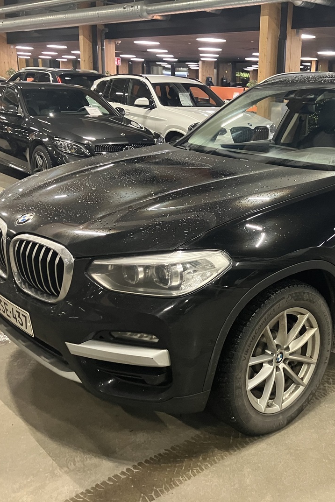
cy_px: 252
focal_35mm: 39
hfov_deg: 33.5
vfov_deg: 49.5
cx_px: 256
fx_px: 544
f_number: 1.8
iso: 320
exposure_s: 1/43
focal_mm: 3.99
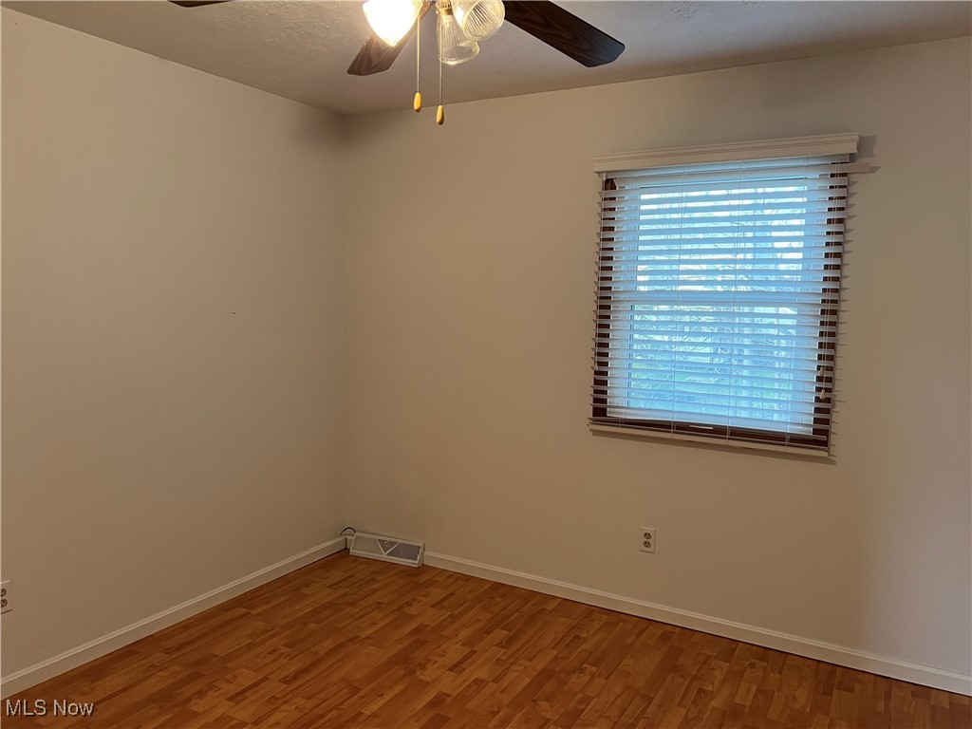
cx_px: 486
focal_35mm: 26
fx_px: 730
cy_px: 364
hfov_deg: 67.3
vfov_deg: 53.1
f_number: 1.5
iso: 160
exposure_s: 1/60
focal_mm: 5.7
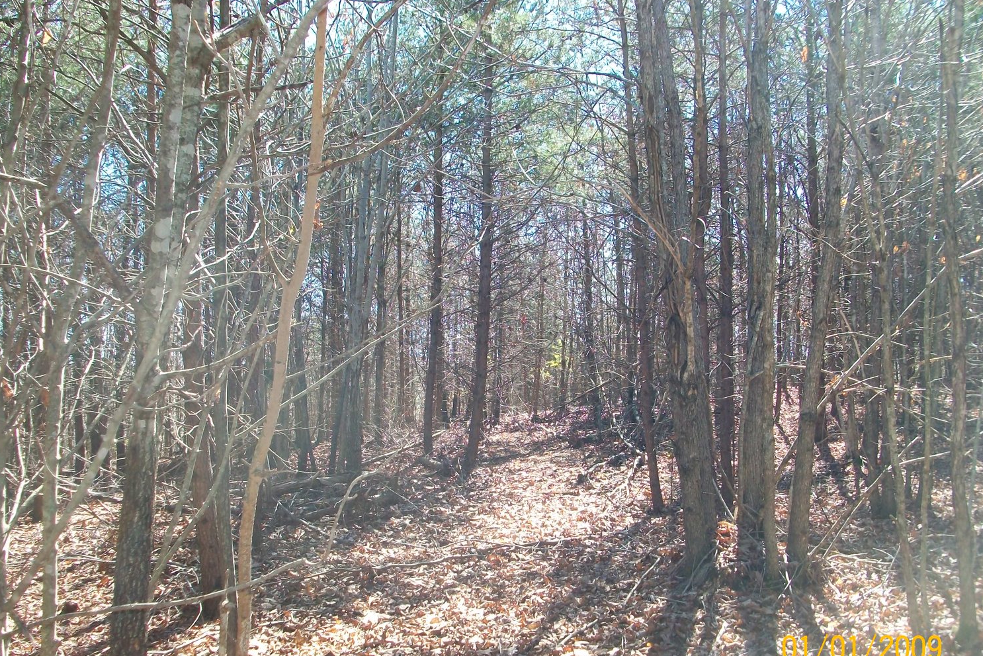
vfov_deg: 36.9
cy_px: 356
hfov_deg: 53.1
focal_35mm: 36
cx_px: 492
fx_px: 983
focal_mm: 5.7
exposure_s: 1/200
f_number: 2.8
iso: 80
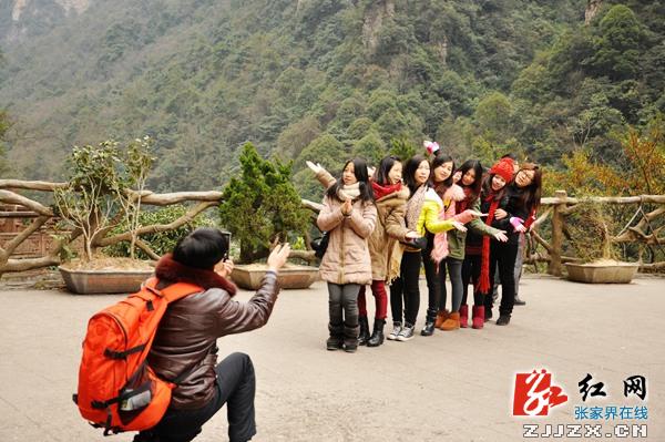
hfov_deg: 37.9
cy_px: 221
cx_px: 332
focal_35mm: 52
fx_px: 969
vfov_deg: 25.7
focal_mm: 35
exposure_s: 1/125
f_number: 5.6
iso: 200
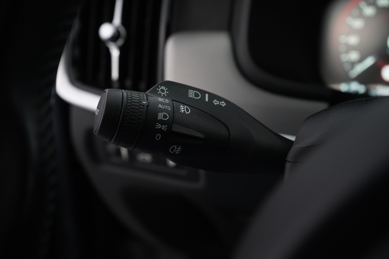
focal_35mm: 40
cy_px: 130
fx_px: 432
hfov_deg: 48.5
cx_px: 194
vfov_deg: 33.4
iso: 4000
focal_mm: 40
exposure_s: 1/60
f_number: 4.5
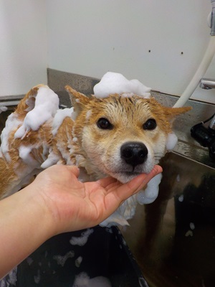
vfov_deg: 60.0
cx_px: 108
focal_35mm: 30
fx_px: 248
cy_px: 144
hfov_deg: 46.8
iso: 250
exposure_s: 1/30
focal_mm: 4.1
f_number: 3.3
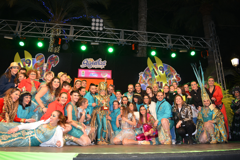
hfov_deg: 67.3
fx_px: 180
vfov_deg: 48.0
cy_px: 80
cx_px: 120
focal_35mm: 27
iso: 400
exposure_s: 1/80
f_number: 4
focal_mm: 18
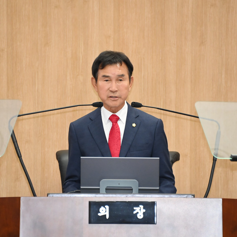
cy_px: 116
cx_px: 117
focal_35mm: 394
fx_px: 3052
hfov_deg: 4.4
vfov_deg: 4.4
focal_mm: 300
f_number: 5.6
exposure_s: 1/250
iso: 8000
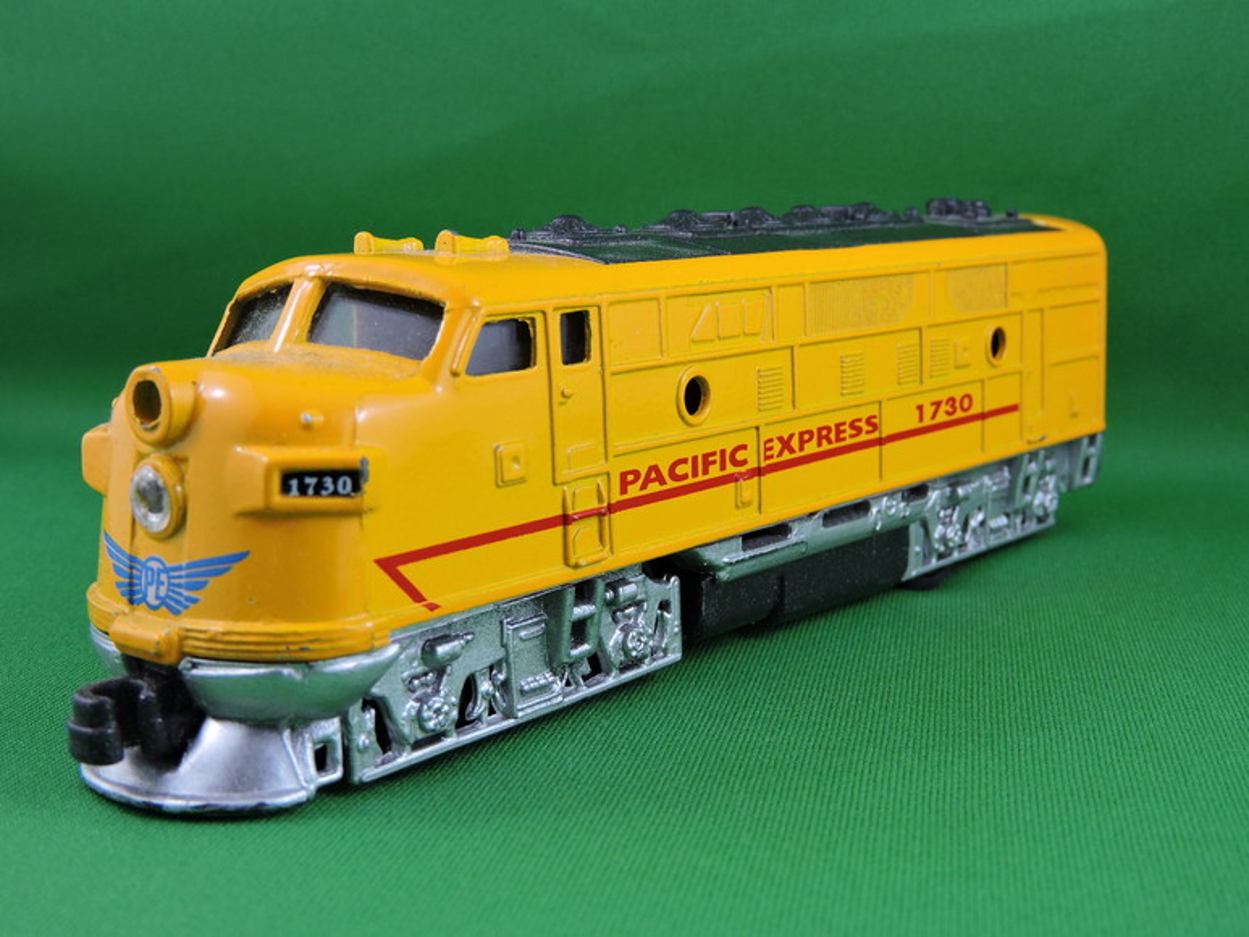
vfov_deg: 29.1
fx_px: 1804
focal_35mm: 50
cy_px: 468
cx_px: 624
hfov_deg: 38.2
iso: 100
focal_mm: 9
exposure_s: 1/30
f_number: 4
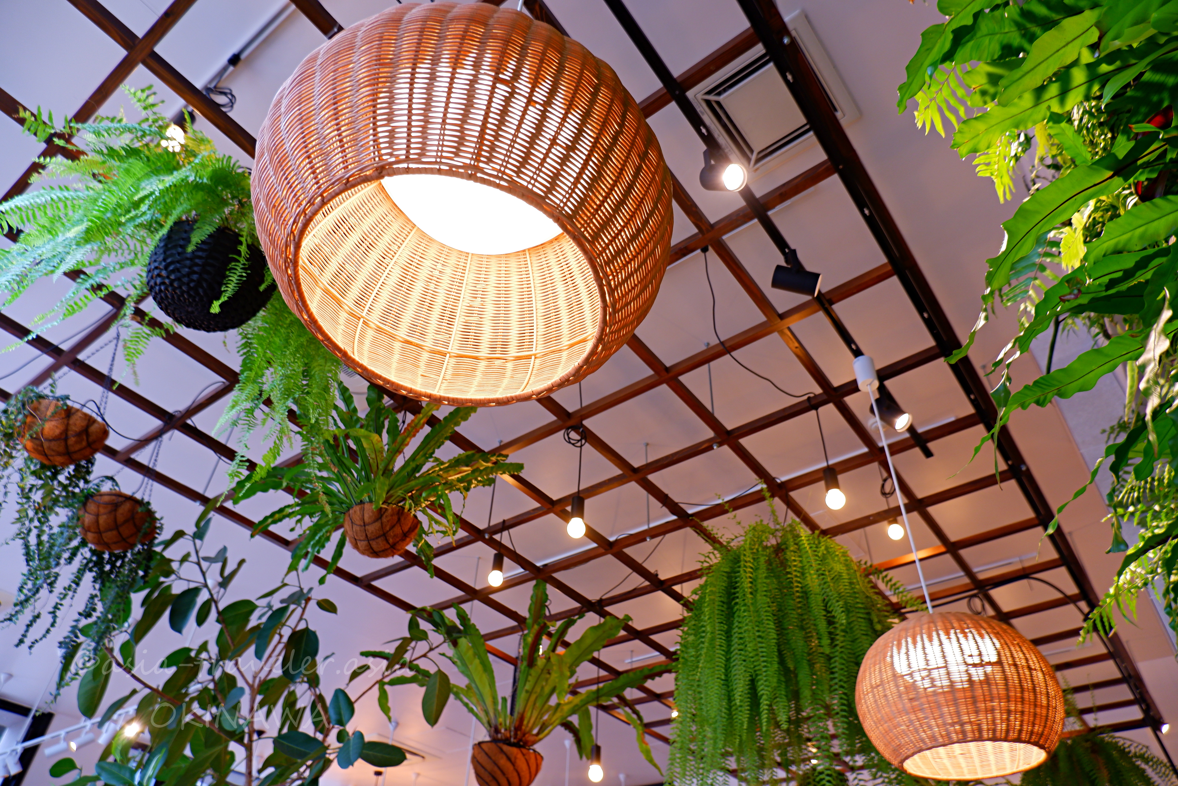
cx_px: 589
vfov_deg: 55.1
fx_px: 753
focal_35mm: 23
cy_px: 393
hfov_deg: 76.1
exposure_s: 1/50
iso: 200
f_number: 3.5
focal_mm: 15
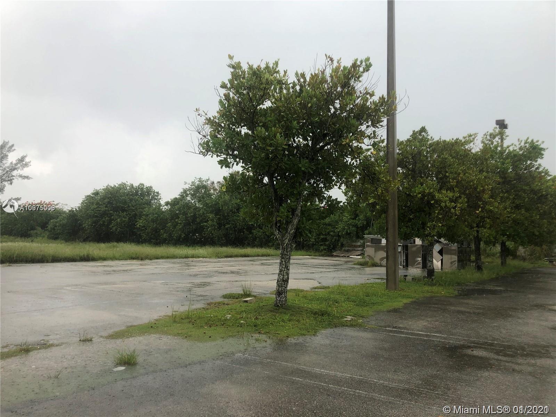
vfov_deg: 49.7
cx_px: 278
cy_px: 208
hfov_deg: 63.4
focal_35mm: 28
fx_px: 450
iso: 20
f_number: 1.8
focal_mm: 3.99
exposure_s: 1/170
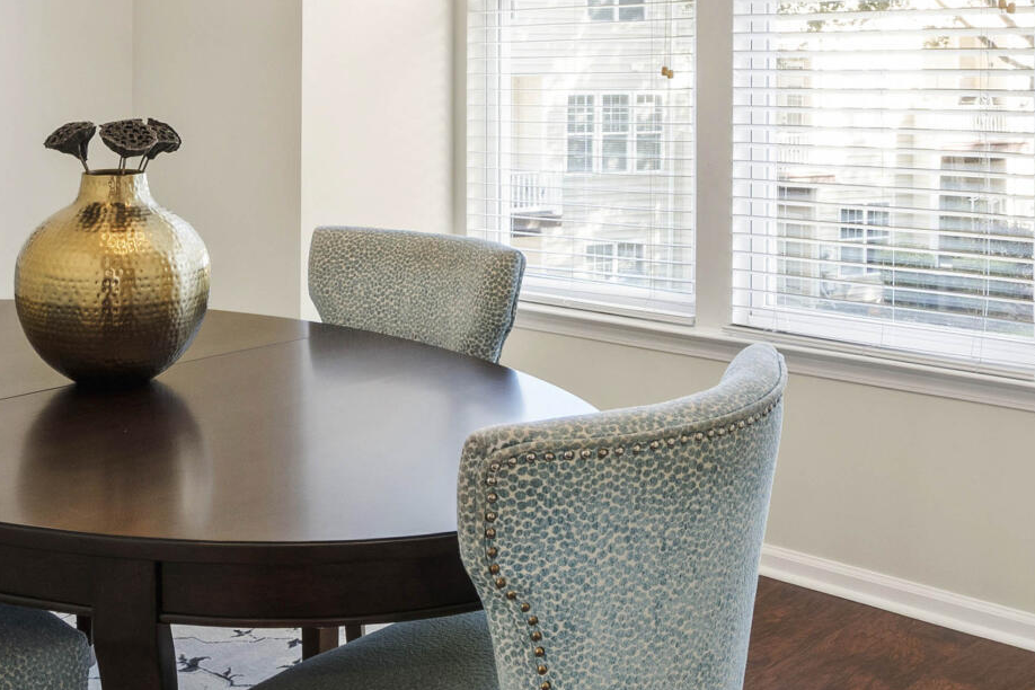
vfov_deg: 26.8
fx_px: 1409
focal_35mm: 49
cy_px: 97
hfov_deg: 40.1
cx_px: 407
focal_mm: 10
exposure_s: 1/2.5
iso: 100
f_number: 8
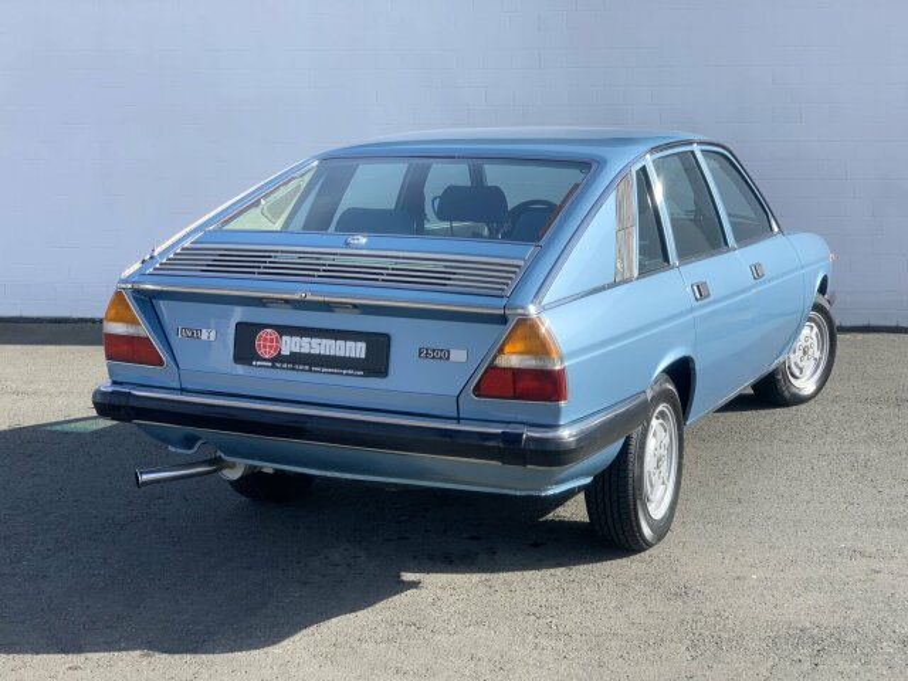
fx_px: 1364
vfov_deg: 28.0
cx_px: 454
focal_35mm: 52
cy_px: 340
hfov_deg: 36.8
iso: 16
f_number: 2.4
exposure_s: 1/505
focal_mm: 6
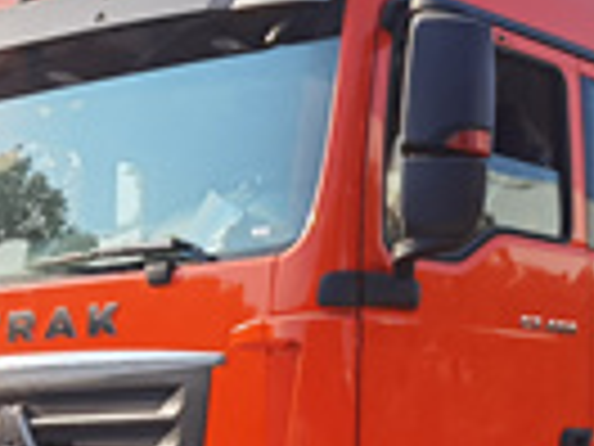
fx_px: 1750
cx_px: 612
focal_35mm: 102
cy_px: 390
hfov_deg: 18.7
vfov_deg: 14.4
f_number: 1.9
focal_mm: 6.71
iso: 50
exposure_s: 1/2315
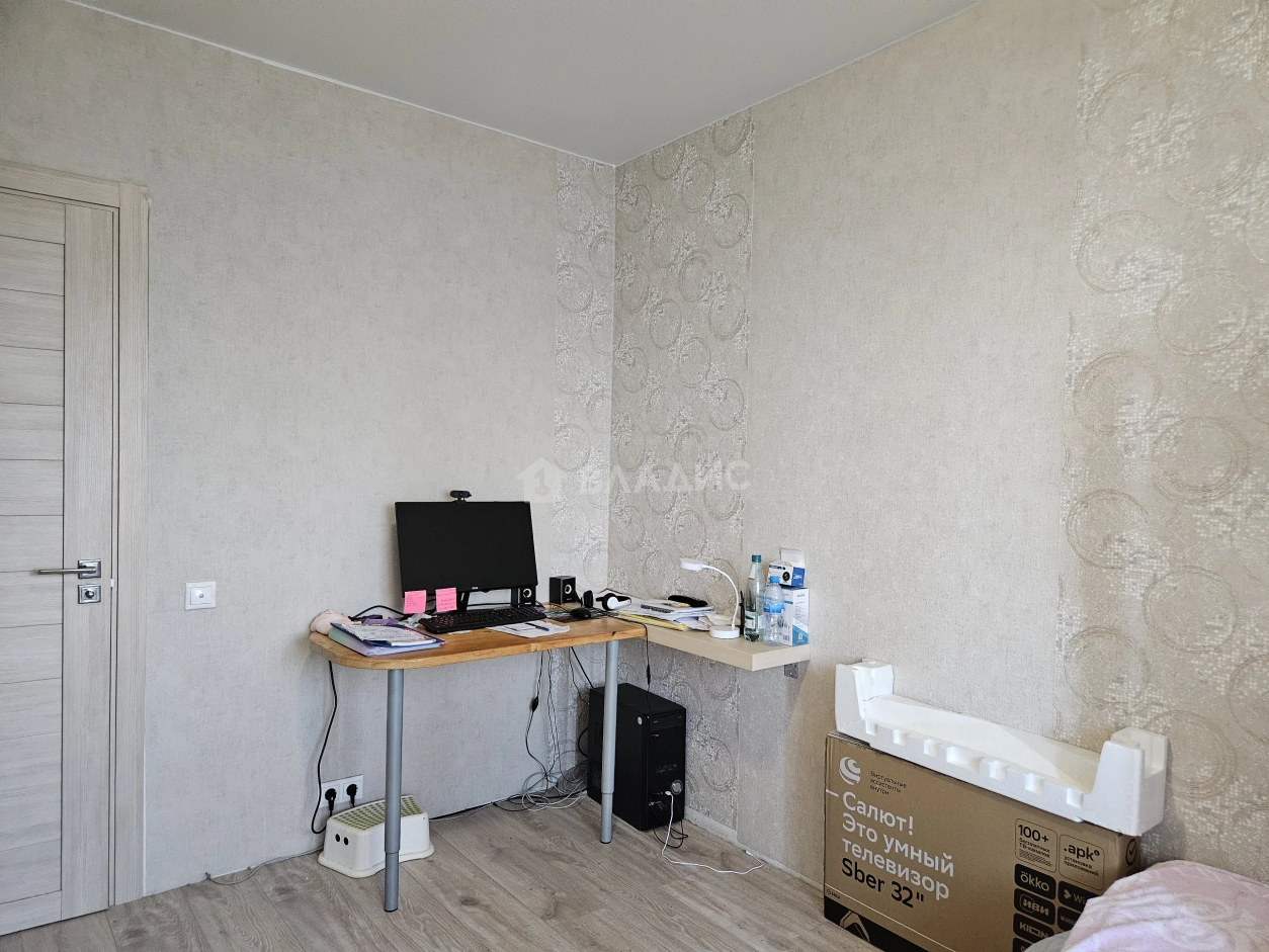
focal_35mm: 23
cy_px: 476
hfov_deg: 73.9
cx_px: 634
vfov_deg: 58.9
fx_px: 843
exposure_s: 1/100
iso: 1000
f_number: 1.8
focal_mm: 5.4
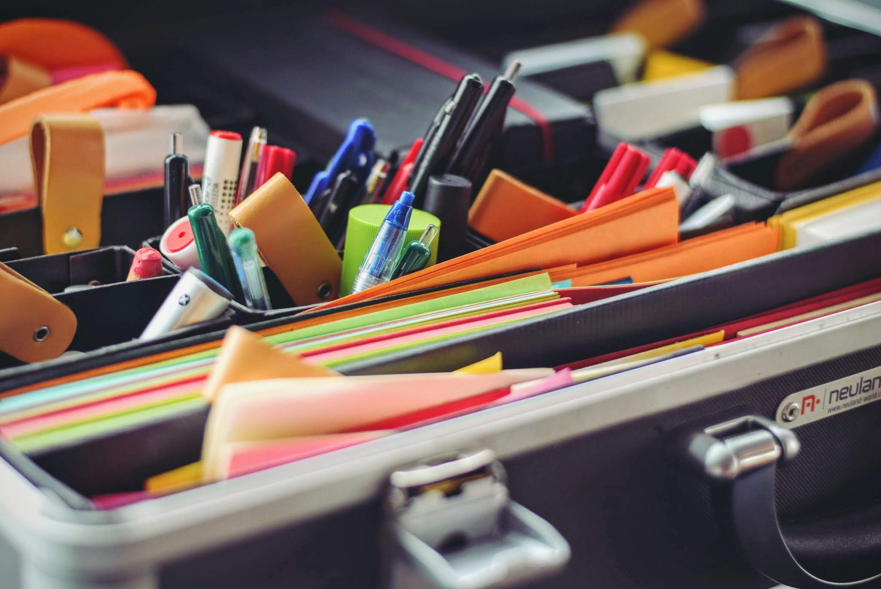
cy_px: 294
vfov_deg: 18.2
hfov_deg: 27.0
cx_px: 440
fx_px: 1837
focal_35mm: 75
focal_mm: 50
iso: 400
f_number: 2
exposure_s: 1/400
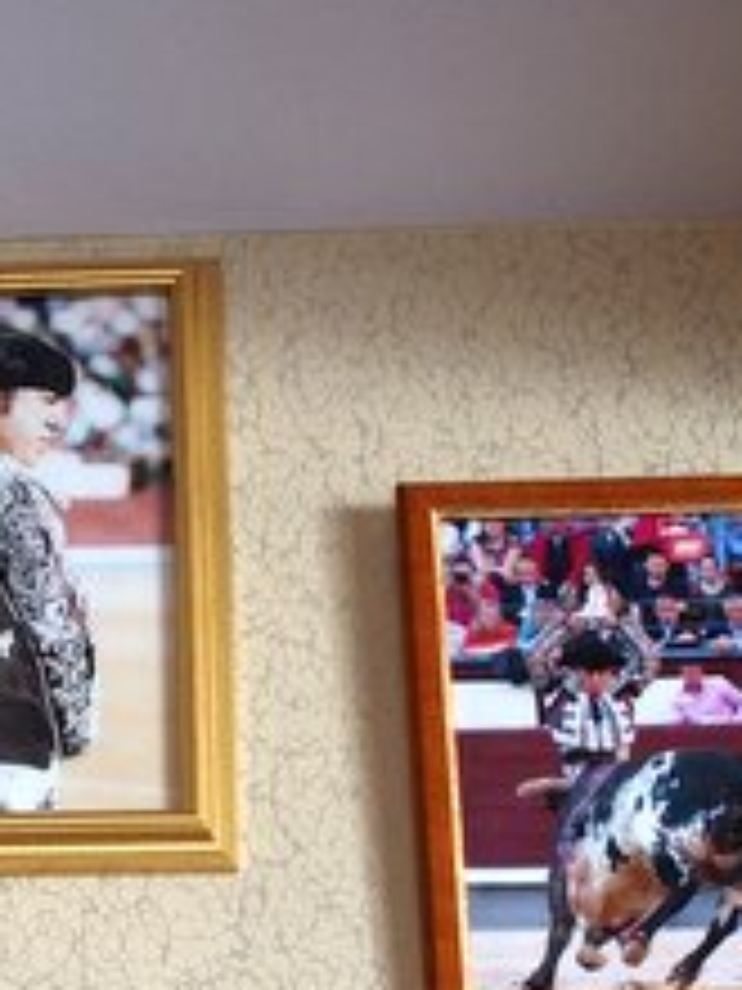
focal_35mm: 83
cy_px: 540
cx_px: -76
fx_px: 2372
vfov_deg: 23.6
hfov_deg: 17.2
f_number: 2.8
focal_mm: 8.1
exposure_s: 1/40
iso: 200
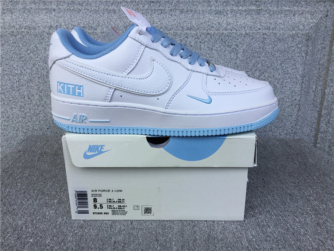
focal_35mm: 31
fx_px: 299
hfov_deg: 58.4
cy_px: 126
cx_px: 167
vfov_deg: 45.4
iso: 25
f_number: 2.4
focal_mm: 3.3
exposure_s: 1/574
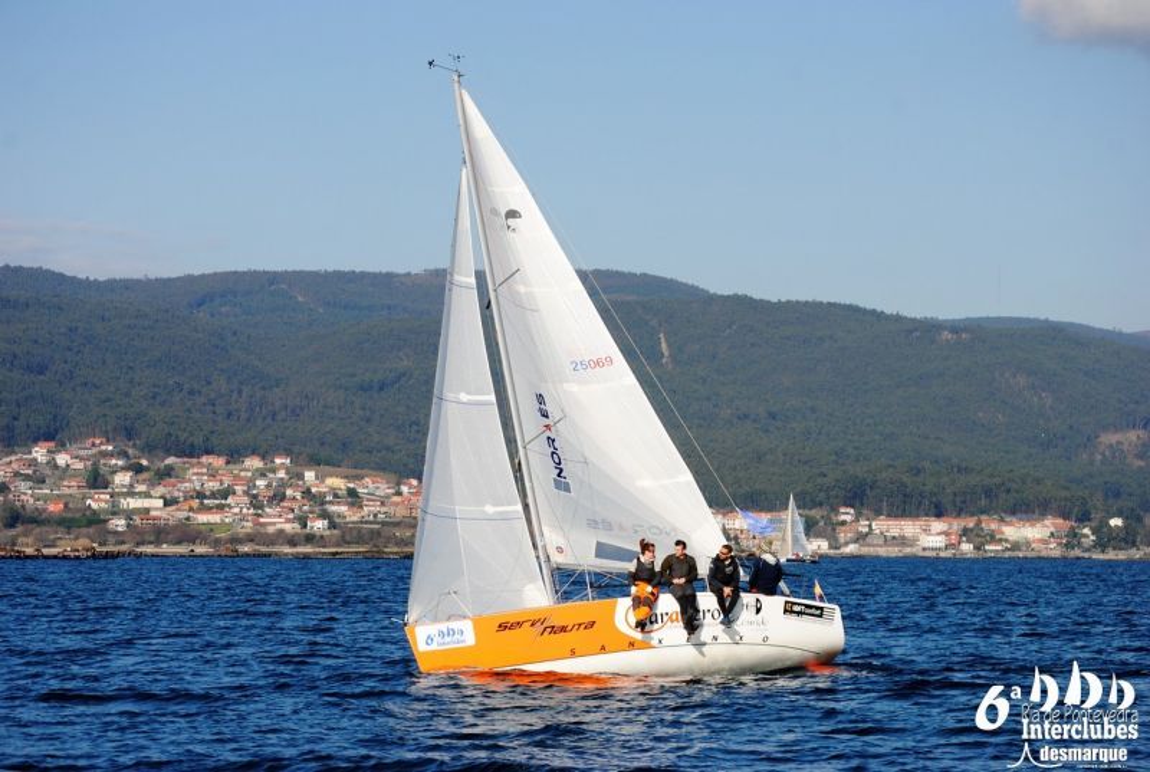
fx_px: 3457
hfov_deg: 18.9
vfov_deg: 12.7
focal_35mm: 108
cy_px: 386
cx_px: 575
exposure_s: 1/500
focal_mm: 72
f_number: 8
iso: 100
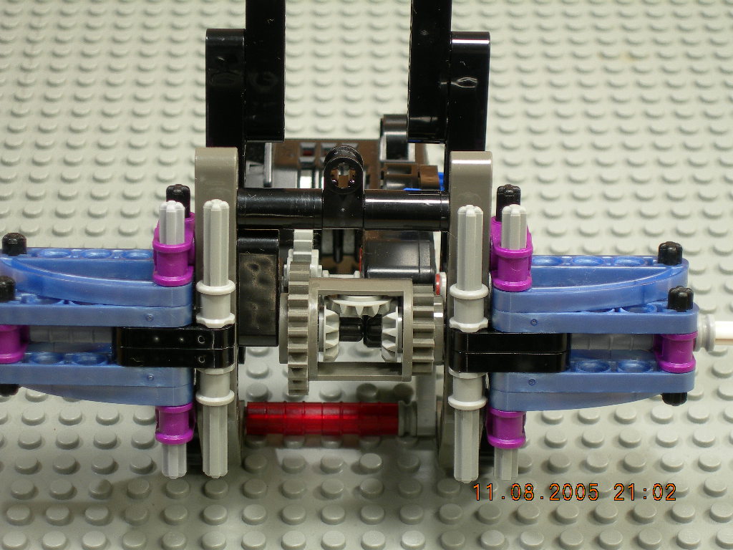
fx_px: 2414
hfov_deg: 17.3
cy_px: 275
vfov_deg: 13.0
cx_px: 366
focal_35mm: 114
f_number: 4.9
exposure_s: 1/5.2
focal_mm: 23.4
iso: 50
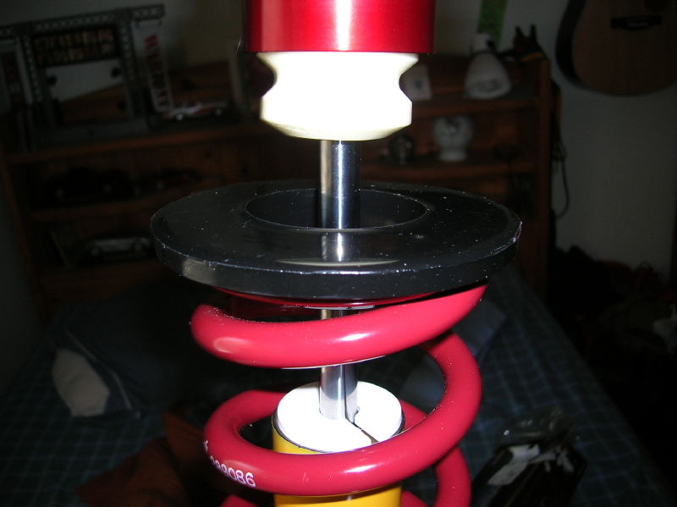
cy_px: 254
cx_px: 338
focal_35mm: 34
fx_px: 665
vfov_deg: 41.8
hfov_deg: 54.0
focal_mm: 5.7
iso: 50
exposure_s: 1/60.1
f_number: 2.9
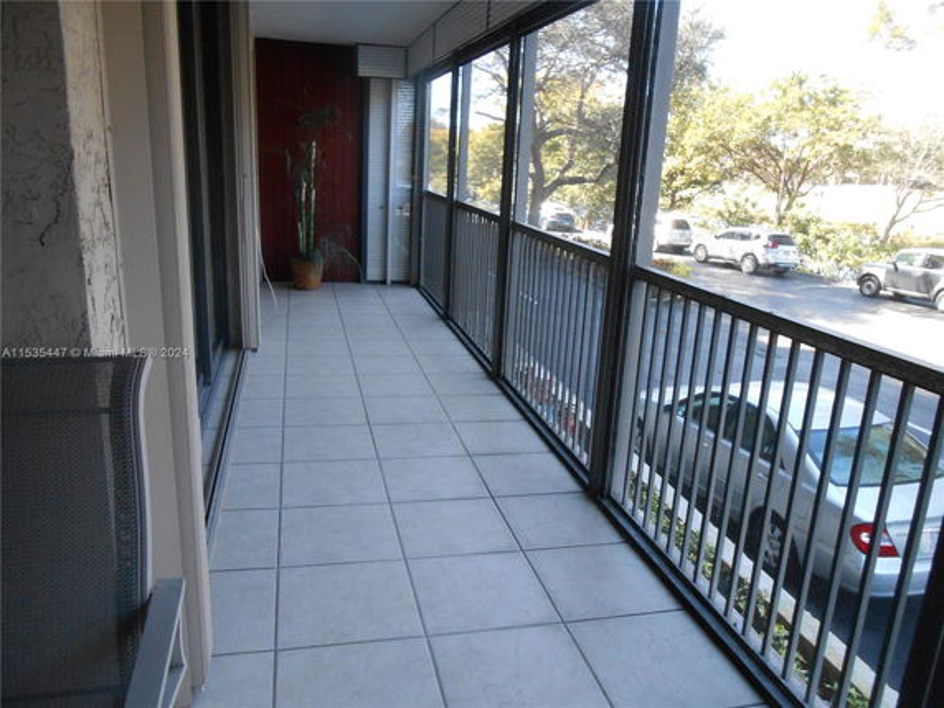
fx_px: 709
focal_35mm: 26
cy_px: 354
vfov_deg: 53.1
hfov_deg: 67.3
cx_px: 472
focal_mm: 4.6
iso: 400
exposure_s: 1/160
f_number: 3.5
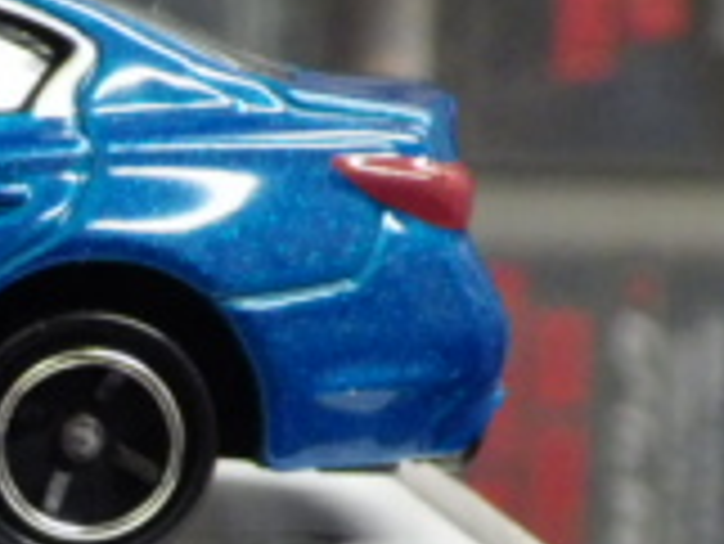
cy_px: 809
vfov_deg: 6.3
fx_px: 4898
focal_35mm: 234
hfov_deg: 8.2
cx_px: -441
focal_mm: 10.7
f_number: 4
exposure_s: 1/30
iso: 800
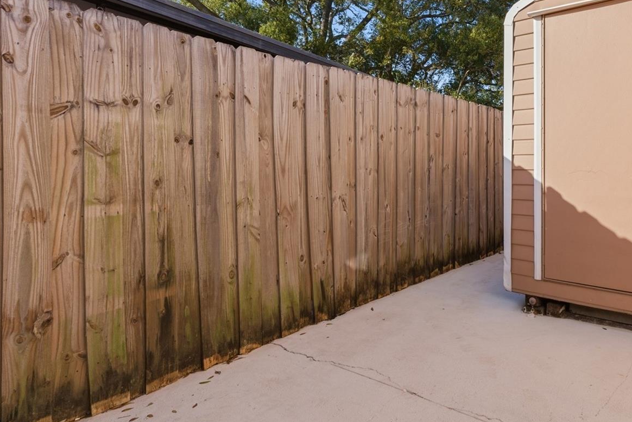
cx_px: 427
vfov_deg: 56.9
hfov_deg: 75.8
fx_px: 386
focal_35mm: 22
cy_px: 173
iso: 400
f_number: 9
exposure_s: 1/1250
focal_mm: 16
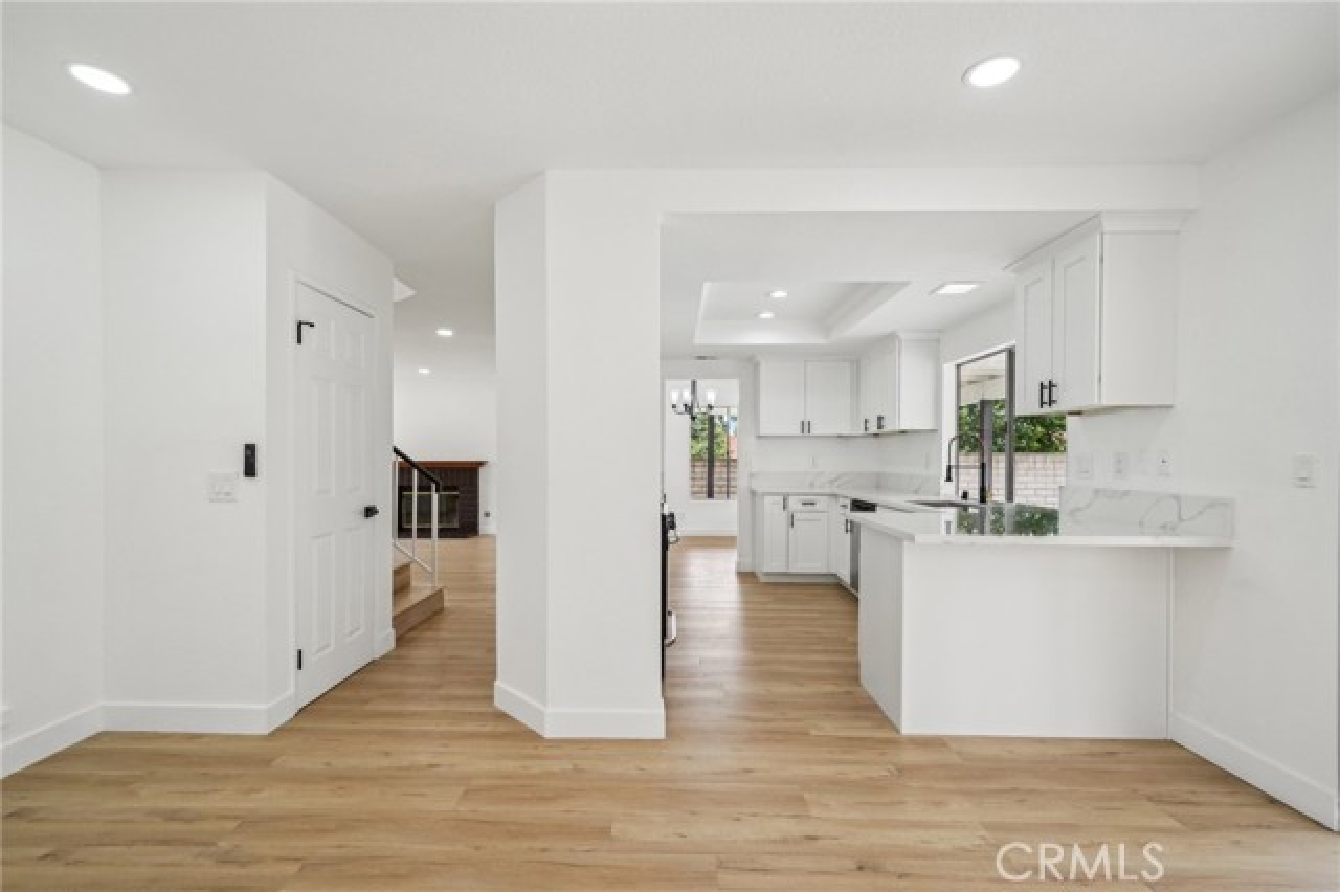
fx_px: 558
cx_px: 670
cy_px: 446
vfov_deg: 77.3
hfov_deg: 100.4
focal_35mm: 15
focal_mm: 15
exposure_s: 1/30
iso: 125
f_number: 8
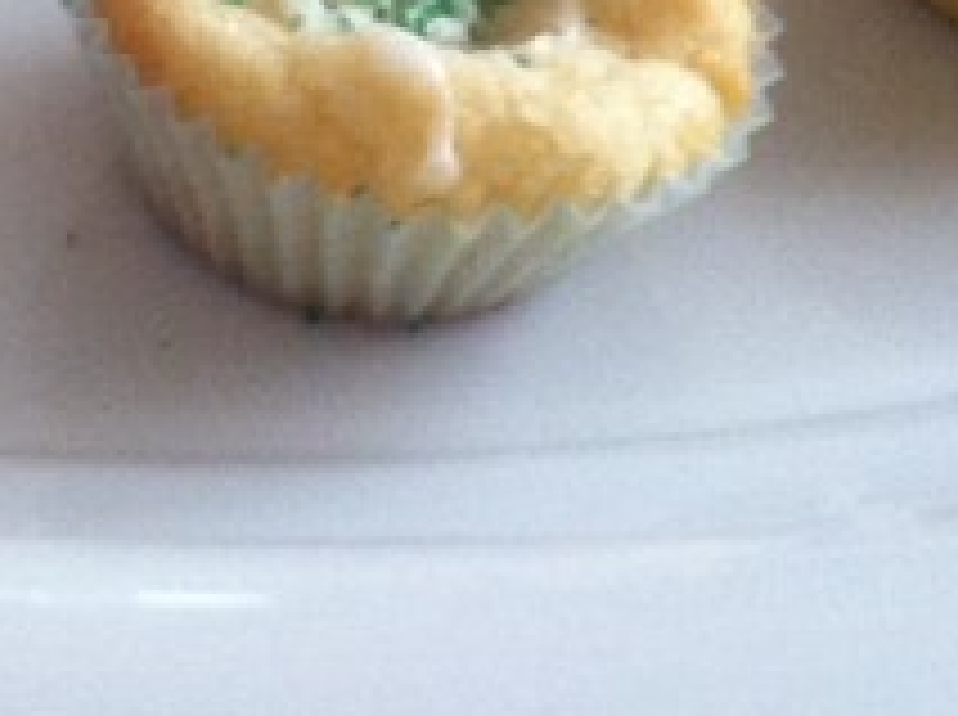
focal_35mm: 168
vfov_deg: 8.4
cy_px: -639
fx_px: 4642
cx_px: -220
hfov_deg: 11.5
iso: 160
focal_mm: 3.85
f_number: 2.8
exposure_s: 1/15
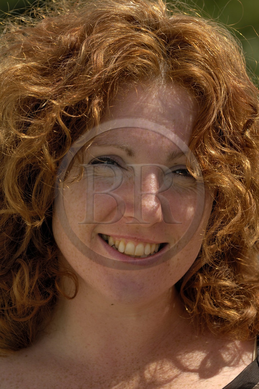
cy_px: 194
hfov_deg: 4.6
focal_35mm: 300
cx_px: 130
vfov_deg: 6.9
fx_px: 3239
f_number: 6.7
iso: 100
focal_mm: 200
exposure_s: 1/400
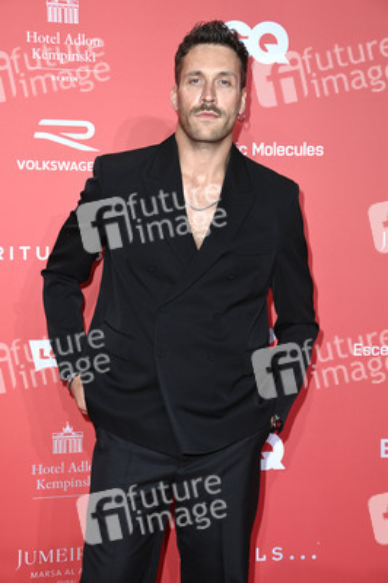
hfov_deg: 20.9
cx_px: 194
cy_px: 292
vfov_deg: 31.0
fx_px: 1053
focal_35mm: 65
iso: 1000
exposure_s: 1/250
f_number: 5.6
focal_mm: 65
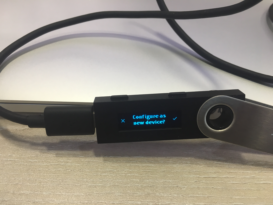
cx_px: 136
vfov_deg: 48.2
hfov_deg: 61.7
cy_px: 102
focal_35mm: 29
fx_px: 229
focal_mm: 4.15
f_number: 2.2
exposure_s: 1/33
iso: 64
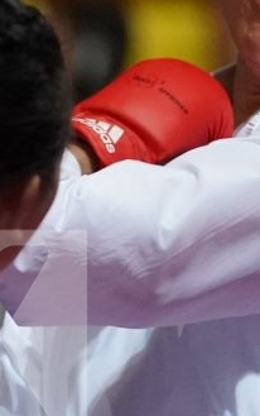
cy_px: 345
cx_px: -458
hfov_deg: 1.2
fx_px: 12126
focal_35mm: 1071
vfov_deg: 2.0
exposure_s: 1/1000
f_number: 2.8
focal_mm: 192
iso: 4000
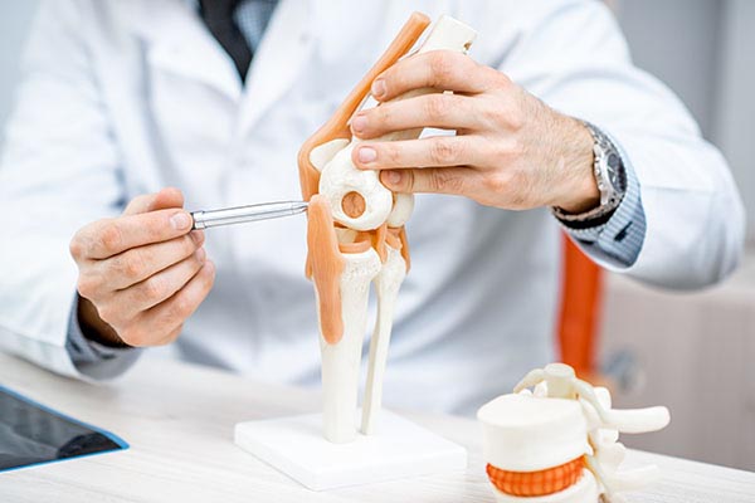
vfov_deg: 16.1
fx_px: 1782
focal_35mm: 85
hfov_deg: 23.9
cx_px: 378
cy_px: 252
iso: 320
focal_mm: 85
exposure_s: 1/200
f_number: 2.2
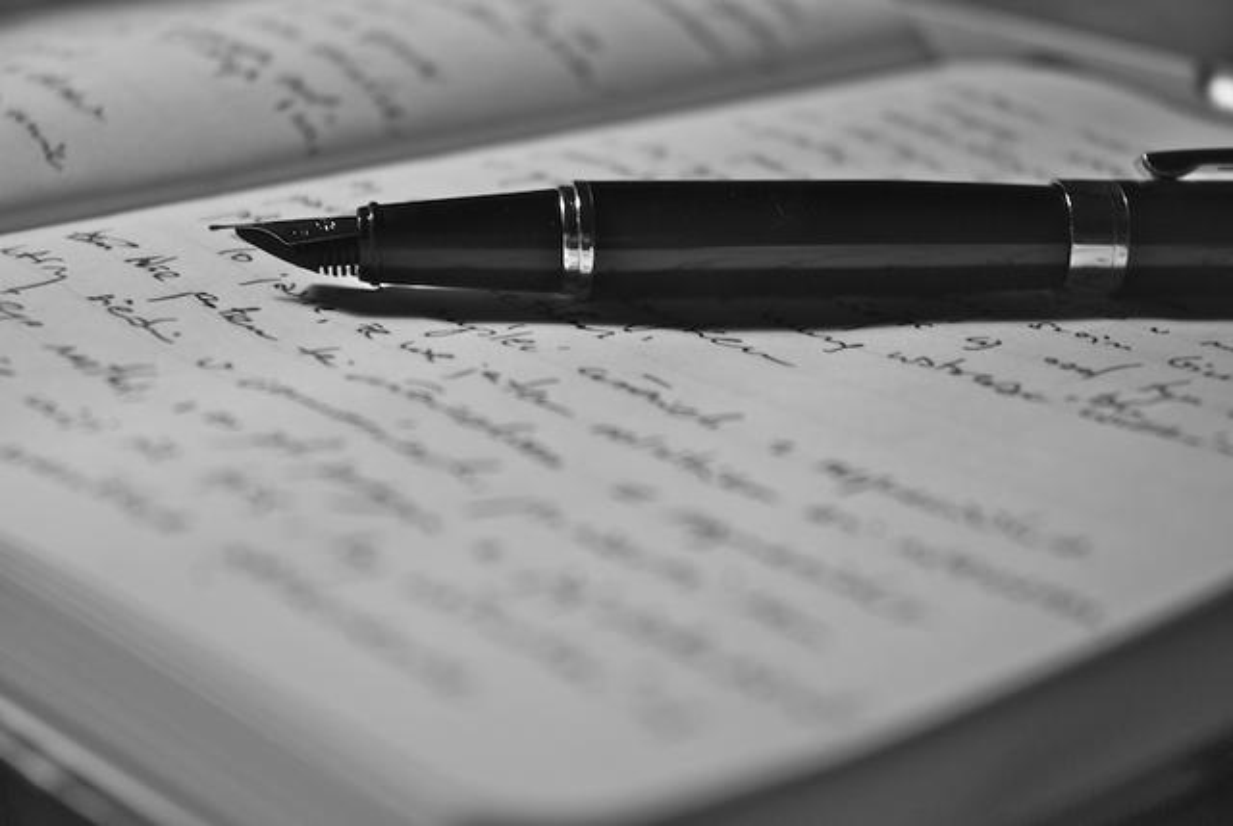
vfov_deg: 13.1
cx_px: 616
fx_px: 3602
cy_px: 413
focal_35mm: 105
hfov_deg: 19.4
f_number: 4.5
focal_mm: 70
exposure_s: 1/10
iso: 200
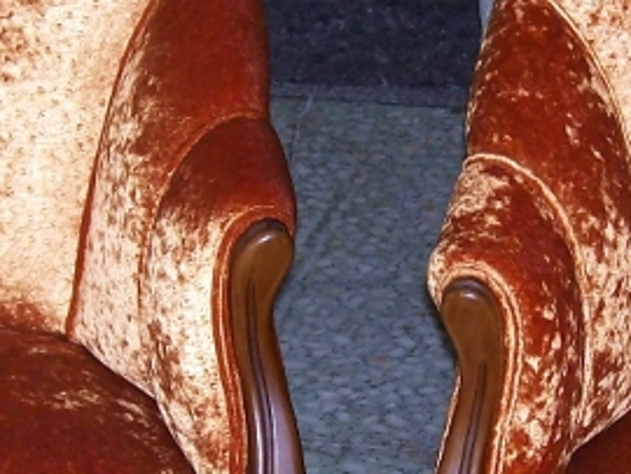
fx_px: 2189
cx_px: 369
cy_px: 323
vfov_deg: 12.3
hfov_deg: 16.4
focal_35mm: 120
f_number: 2.7
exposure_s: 1/64
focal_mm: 6
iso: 80
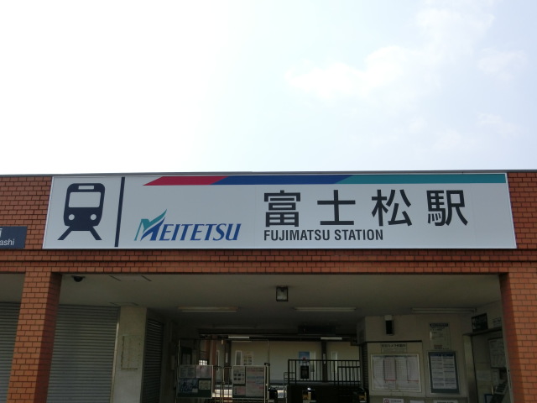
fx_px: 527
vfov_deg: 41.8
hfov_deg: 54.0
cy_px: 202
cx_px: 268
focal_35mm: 34
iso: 80
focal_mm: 6
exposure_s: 1/320
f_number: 7.8
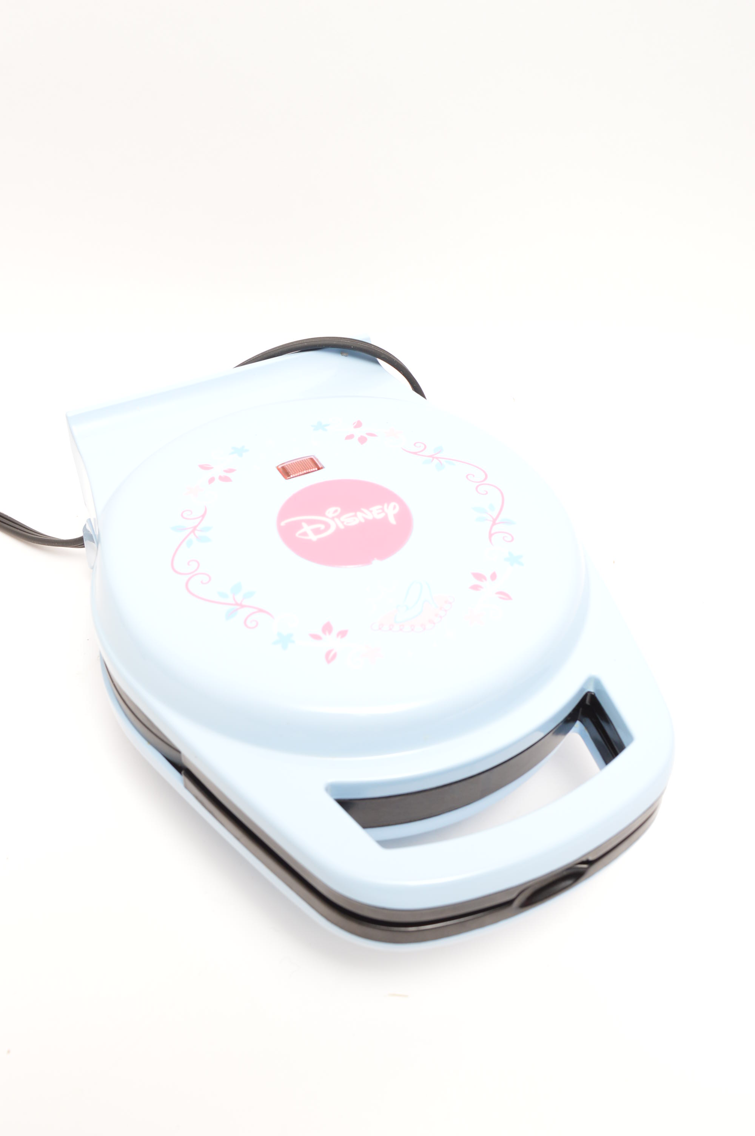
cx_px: 378
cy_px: 568
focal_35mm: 38
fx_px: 1182
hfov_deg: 35.4
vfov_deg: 51.3
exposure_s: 1/125
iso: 400
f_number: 9
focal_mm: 25
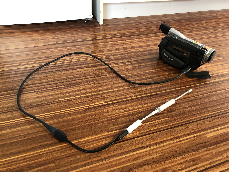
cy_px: 86
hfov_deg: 63.4
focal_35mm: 28
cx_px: 114
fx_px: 185
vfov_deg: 49.7
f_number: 1.8
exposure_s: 1/17
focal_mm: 4
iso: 40
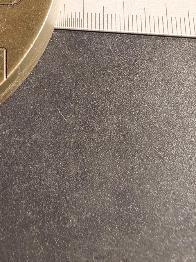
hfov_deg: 30.8
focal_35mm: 46
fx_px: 347
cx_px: 41
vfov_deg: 39.1
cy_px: 41
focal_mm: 2.32
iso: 160
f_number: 2
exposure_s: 1/54.4
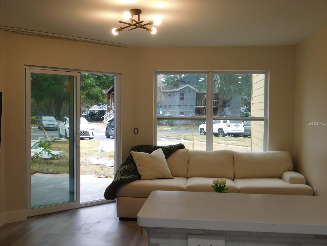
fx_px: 340
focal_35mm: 36
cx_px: 164
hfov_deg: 51.4
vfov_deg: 39.7
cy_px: 123
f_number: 3.5
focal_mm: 6.3
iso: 125
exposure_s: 1/60
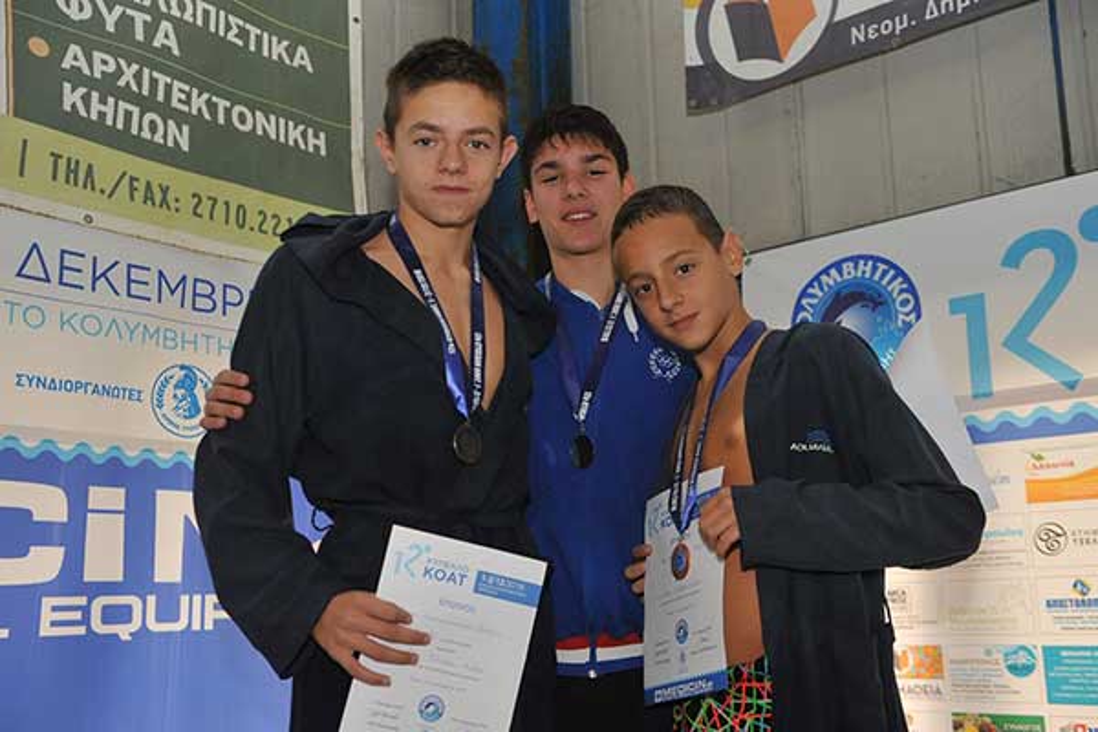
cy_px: 366
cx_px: 549
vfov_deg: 31.9
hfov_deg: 46.4
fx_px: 1281
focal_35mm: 42
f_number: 4
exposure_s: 1/250
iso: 2000
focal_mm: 42
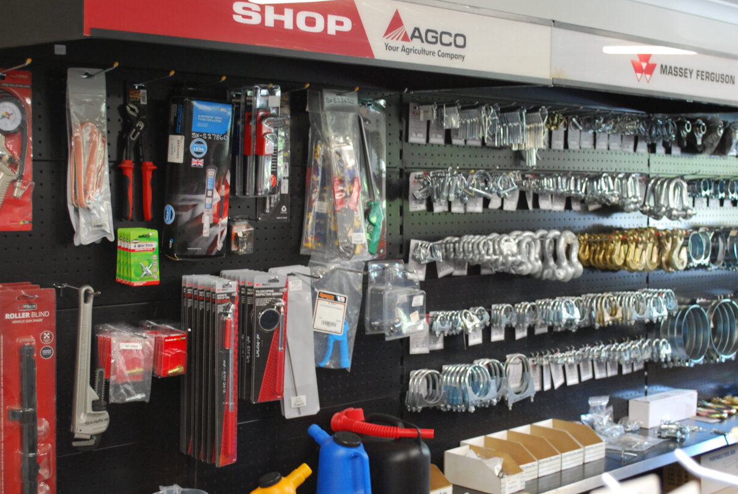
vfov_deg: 25.6
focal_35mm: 53
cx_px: 424
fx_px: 1088
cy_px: 249
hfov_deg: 37.4
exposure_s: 1/30
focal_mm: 28
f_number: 4.5
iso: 640
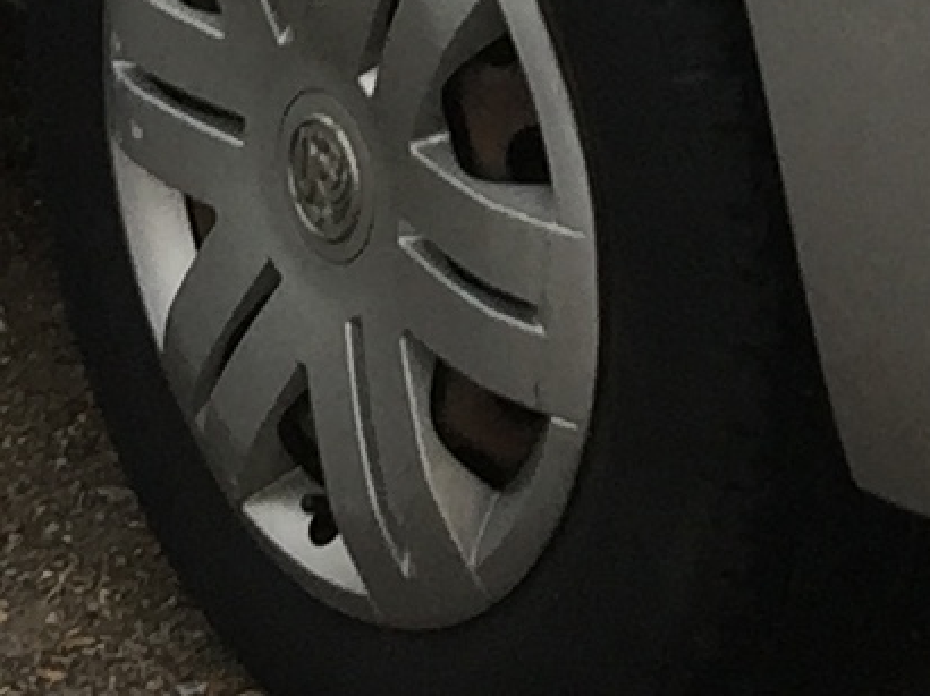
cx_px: 760
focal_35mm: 231
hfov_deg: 8.6
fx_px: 6202
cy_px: -1317
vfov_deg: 6.0
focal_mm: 4.15
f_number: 2.2
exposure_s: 1/100
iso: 32
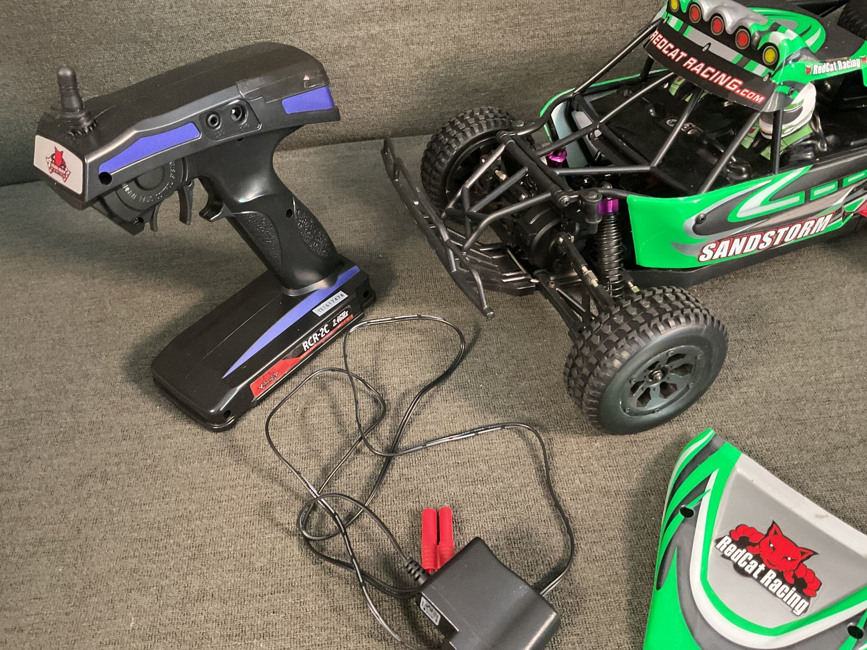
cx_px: 434
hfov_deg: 61.7
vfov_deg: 48.2
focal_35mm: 29
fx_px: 726
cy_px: 325
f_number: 1.8
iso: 500
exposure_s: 1/30
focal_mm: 3
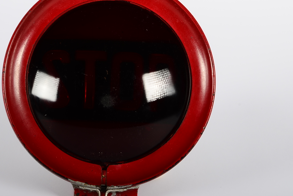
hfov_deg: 10.2
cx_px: 102
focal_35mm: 201
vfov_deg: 6.8
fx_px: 1636
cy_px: 79
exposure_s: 1/250
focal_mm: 80
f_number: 16
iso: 100
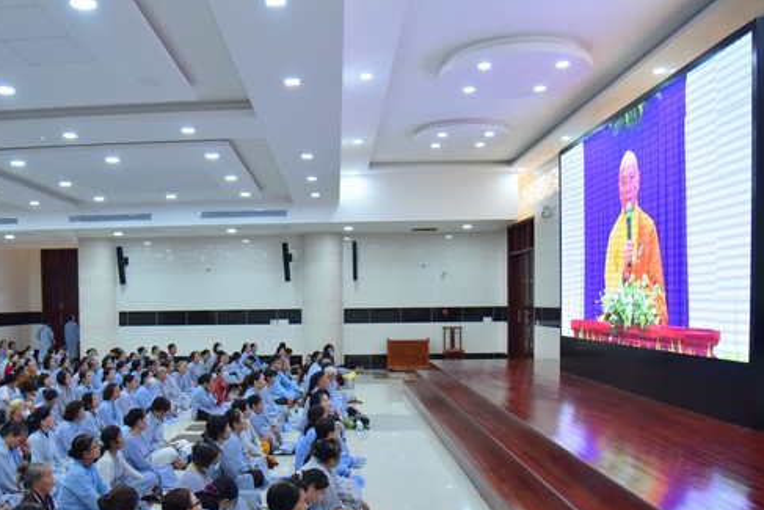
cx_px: 300
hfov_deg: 58.2
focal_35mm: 32
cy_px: 339
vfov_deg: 40.6
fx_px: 679
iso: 1000
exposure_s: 1/125
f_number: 4.5
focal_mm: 24
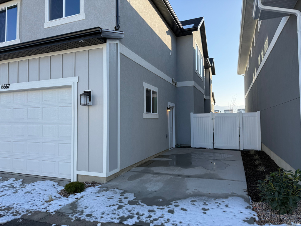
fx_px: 209
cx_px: 150
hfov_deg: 71.6
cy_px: 113
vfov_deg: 56.8
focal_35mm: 24
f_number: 1.78
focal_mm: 6.76
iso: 100
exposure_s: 1/1812
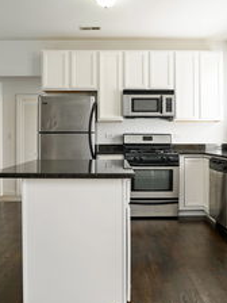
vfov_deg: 55.3
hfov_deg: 42.9
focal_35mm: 33
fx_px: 289
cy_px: 138
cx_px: 123
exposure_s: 1/5
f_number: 9
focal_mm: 16
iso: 100
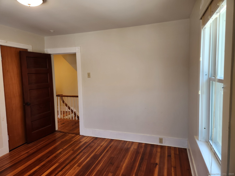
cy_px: 88
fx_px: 156
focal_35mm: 23
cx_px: 118
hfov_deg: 73.9
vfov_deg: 58.9
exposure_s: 1/120
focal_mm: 5.4
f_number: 1.8
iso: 100
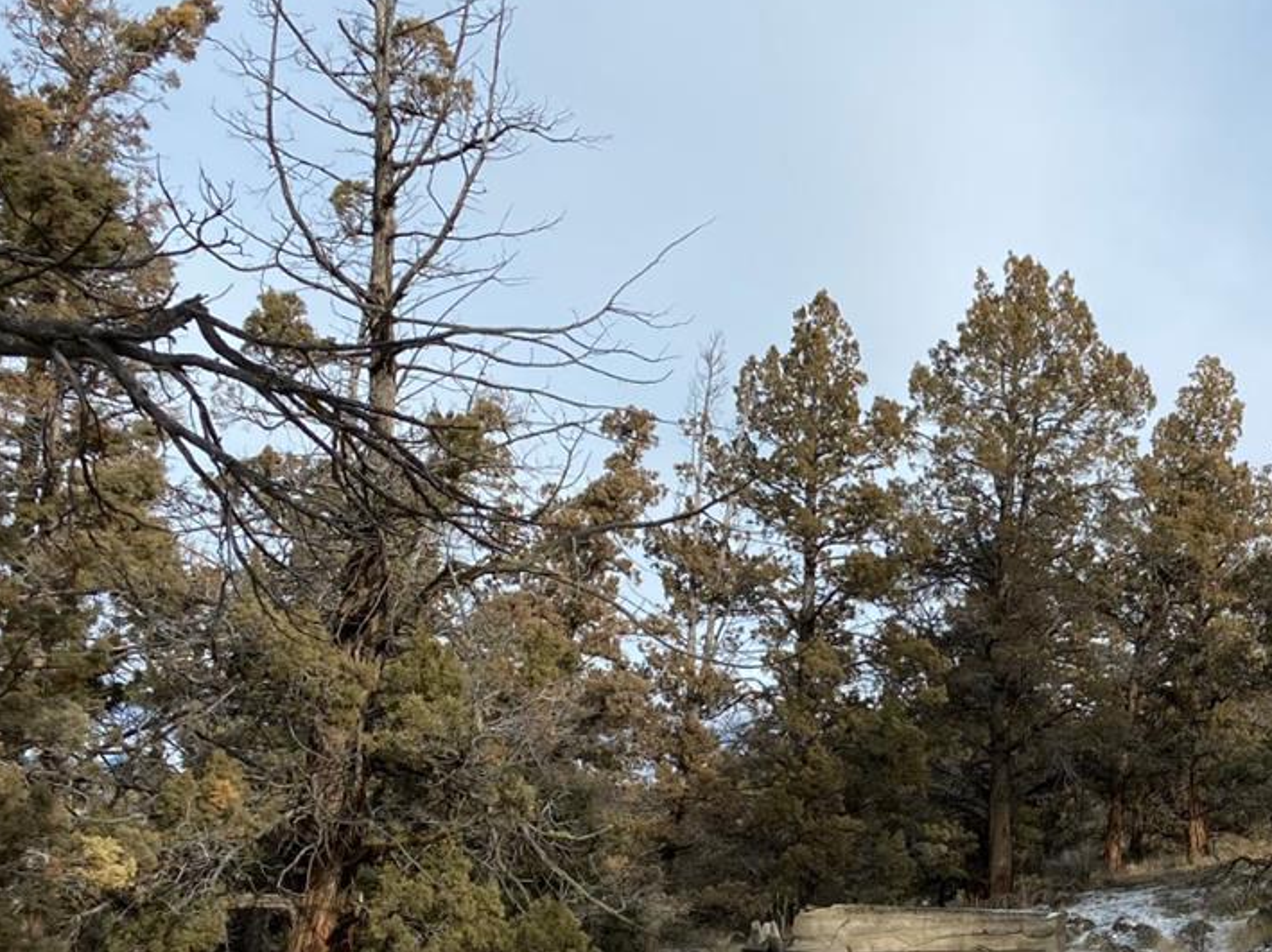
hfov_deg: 32.0
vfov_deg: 26.3
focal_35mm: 55
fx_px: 2020
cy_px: 672
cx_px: 1301
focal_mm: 4.25
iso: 32
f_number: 1.8
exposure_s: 1/1838
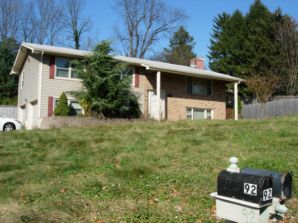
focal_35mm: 38
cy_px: 112
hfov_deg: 49.0
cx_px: 149
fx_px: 327
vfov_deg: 37.7
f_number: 4.8
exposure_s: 1/627
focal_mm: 7.8
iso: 64
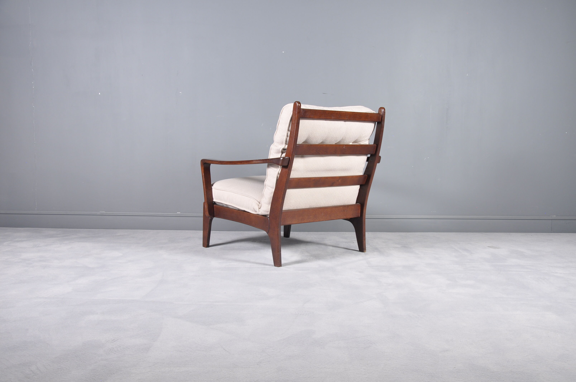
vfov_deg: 36.8
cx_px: 288
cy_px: 191
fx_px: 575
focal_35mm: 36
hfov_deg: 53.2
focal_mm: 24
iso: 400
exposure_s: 1/5
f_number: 8
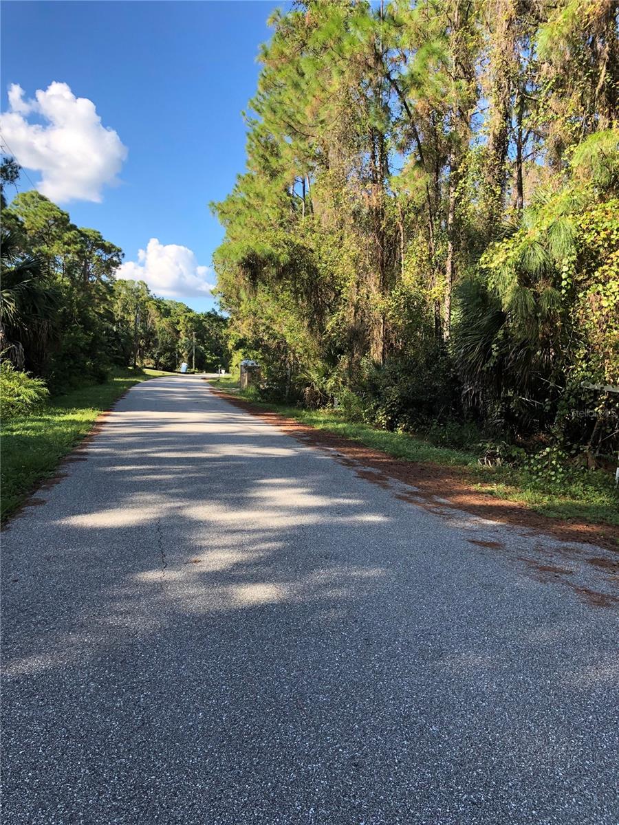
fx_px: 668
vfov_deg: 63.4
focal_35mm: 28
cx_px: 310
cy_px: 412
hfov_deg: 49.7
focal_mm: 3.99
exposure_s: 1/432
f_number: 1.8
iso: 20
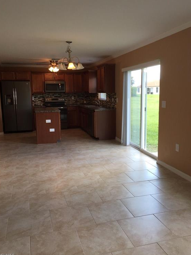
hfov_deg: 46.8
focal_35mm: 30
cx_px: 94
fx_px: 221
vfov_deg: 59.9
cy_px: 126
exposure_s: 1/120
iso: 50
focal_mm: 4.15
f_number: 2.2
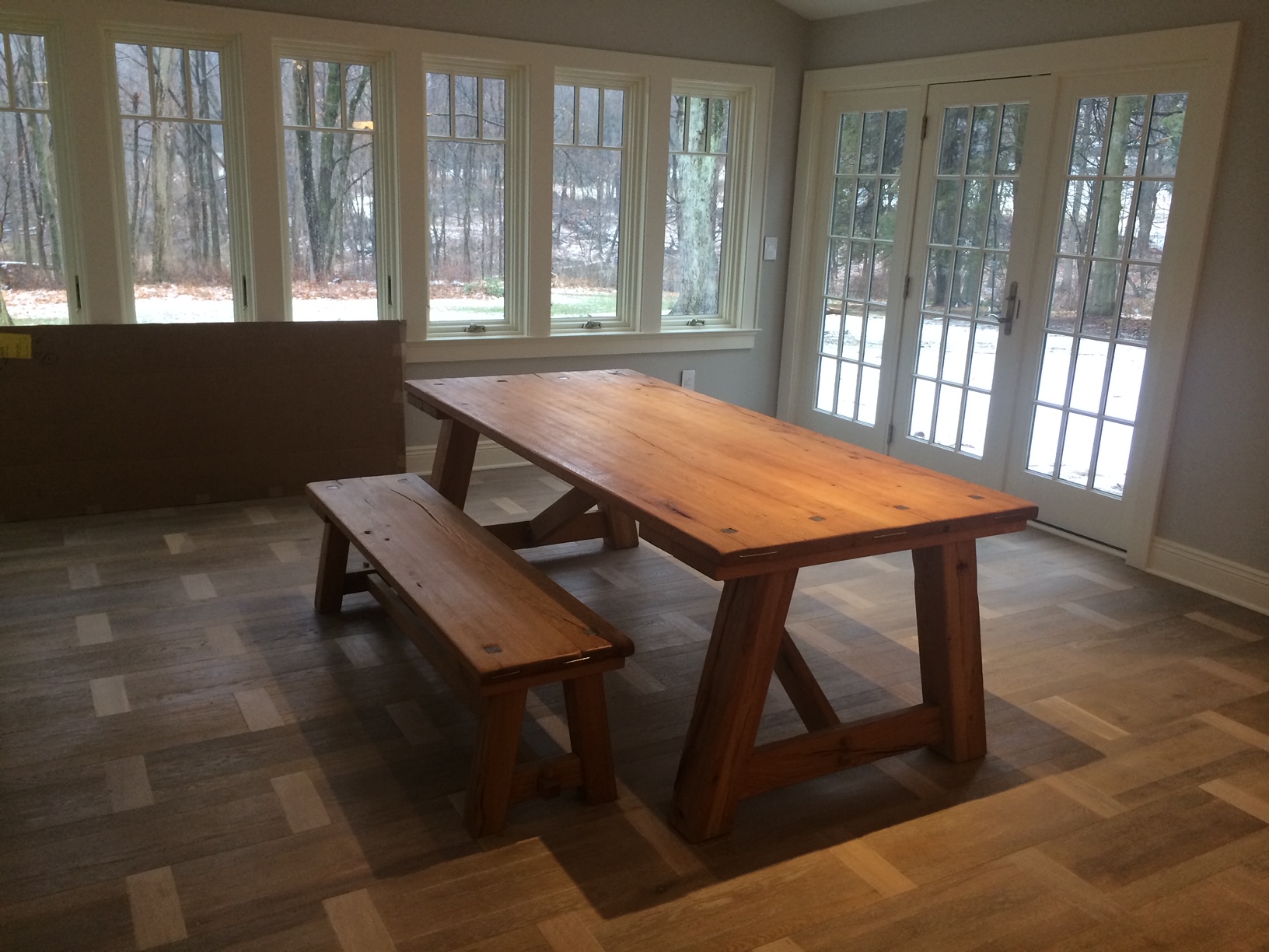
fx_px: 1100
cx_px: 634
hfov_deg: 60.0
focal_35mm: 30
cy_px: 476
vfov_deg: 46.8
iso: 64
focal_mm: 4.12
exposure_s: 1/30
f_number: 2.2
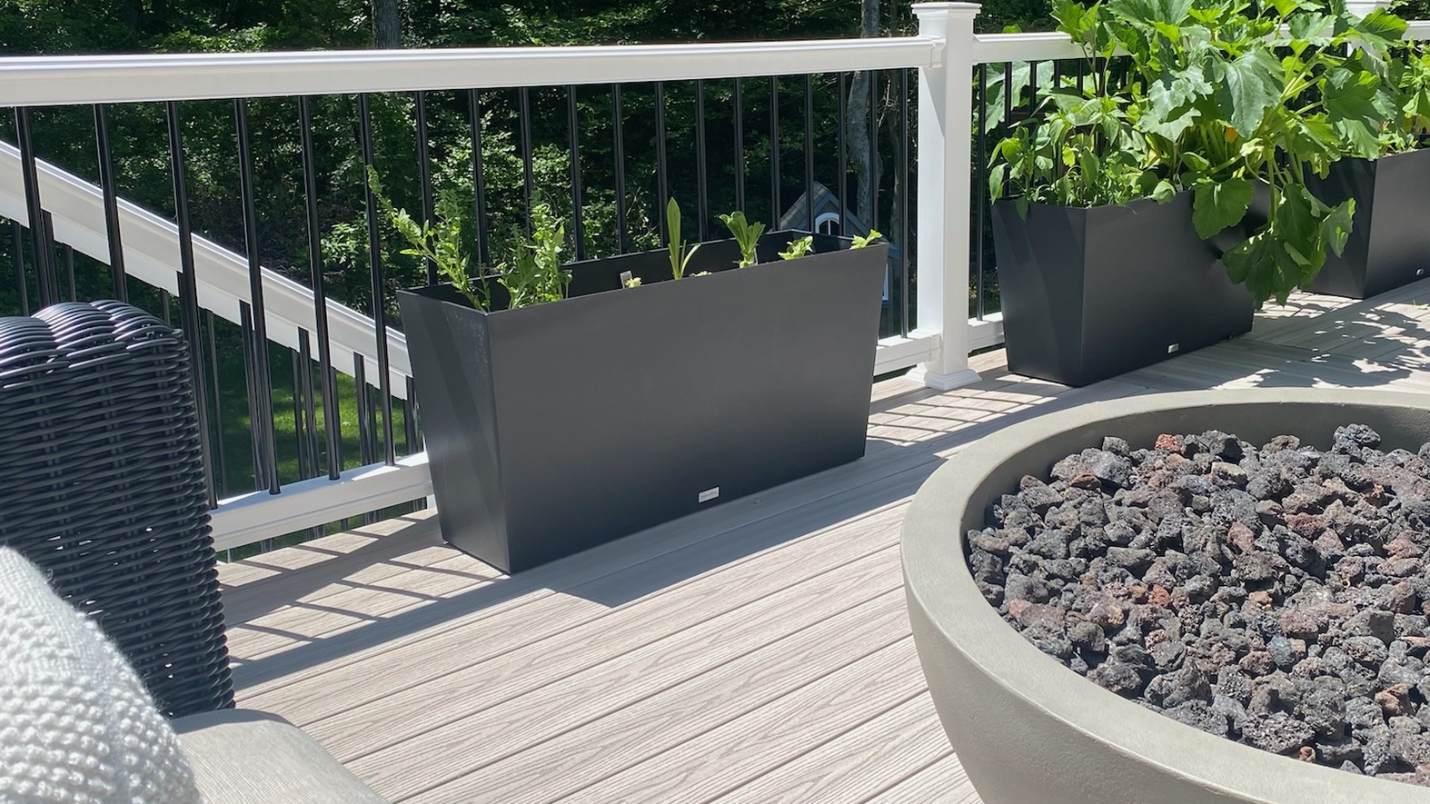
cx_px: 804
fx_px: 1365
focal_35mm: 36
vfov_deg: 32.4
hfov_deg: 55.1
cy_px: 244
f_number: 1.8
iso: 32
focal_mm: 4.25
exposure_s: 1/1653
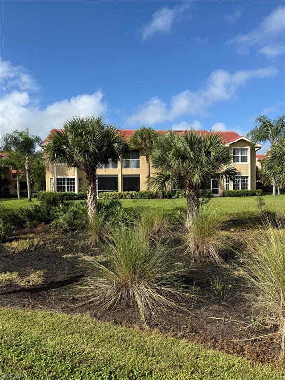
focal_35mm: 24
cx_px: 142
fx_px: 263
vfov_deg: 71.6
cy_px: 190
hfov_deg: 56.8
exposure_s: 1/3953
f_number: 1.78
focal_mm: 6.76
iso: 80
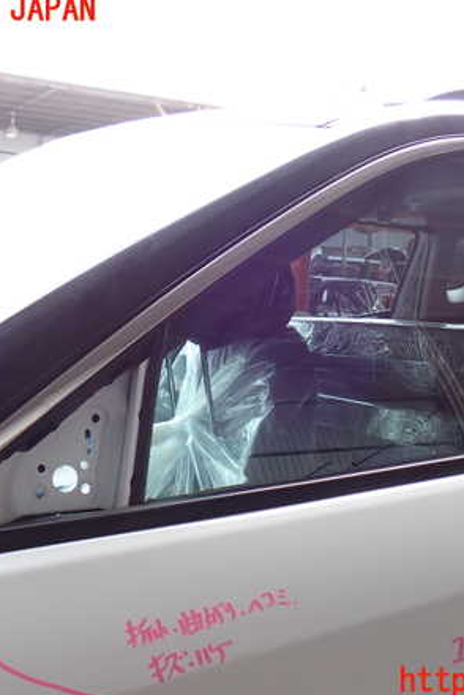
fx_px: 984
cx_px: 283
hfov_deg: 26.5
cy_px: 346
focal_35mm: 51
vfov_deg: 38.9
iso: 100
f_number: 3.5
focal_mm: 6.37
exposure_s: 1/80
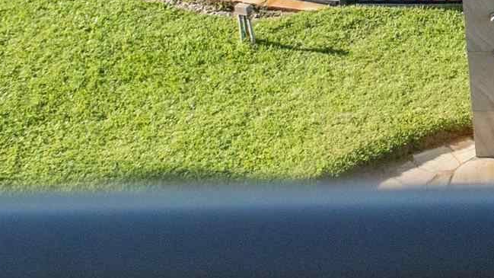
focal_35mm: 268
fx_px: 3510
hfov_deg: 7.6
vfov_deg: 4.4
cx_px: 1107
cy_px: -388
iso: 800
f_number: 8
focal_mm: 26
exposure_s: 1/250
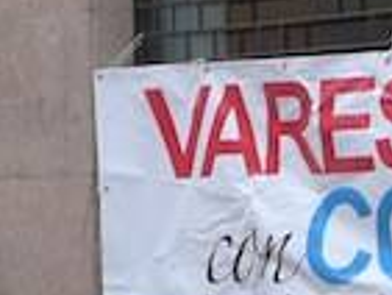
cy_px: 545
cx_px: 120
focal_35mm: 276
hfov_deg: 7.2
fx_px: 3128
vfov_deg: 5.3
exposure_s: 1/50
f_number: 3.2
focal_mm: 6.7
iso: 100
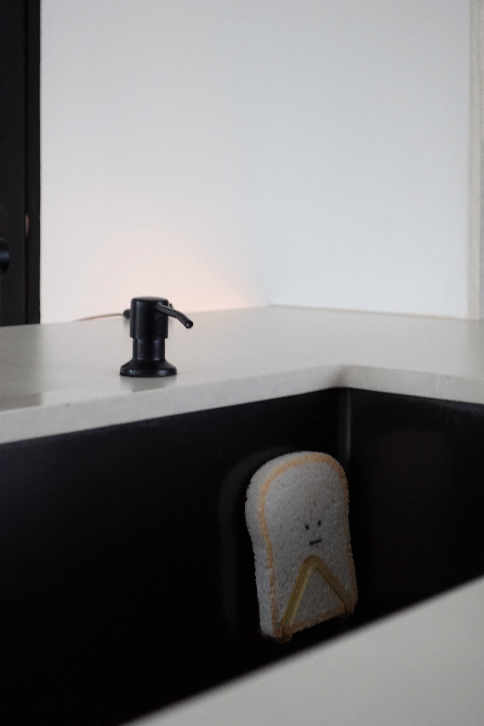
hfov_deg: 23.0
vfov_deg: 33.9
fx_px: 1190
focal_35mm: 59
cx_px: 242
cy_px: 363
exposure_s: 1/30
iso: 800
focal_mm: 22.19
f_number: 2.8
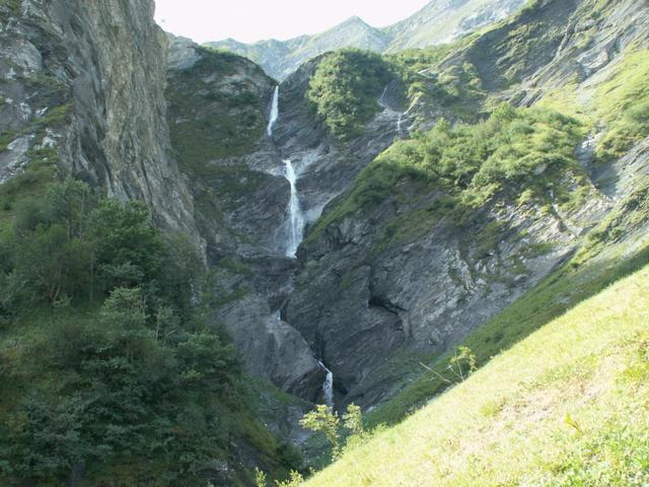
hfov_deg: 43.9
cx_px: 324
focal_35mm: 43
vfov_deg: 33.6
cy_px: 244
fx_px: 806
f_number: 3.5
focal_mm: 7.22
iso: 50
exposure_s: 1/50
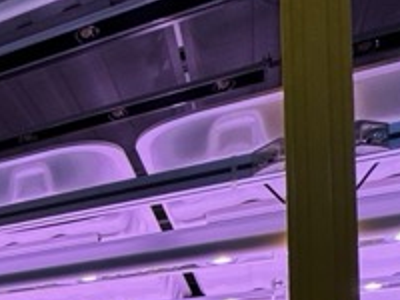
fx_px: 647
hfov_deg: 26.4
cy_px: 418
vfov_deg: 22.5
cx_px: -178
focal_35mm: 56
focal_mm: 2.22
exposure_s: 1/190
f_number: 2.2
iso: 40
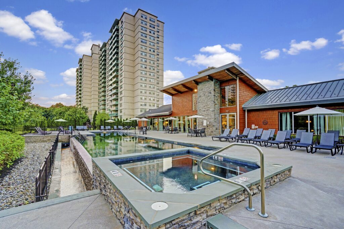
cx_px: 172
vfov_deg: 73.7
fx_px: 153
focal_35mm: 16
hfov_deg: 96.8
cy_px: 114
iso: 400
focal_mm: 16
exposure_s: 1/50
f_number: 8
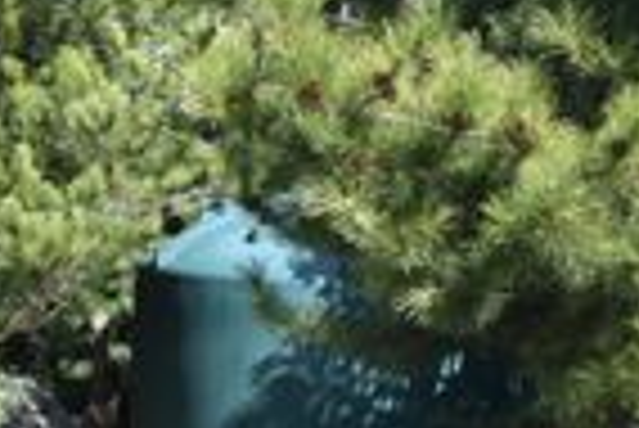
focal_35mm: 119
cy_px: 385
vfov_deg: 11.5
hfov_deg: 17.2
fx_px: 2114
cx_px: 302
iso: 200
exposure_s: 1/250
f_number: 8
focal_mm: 24
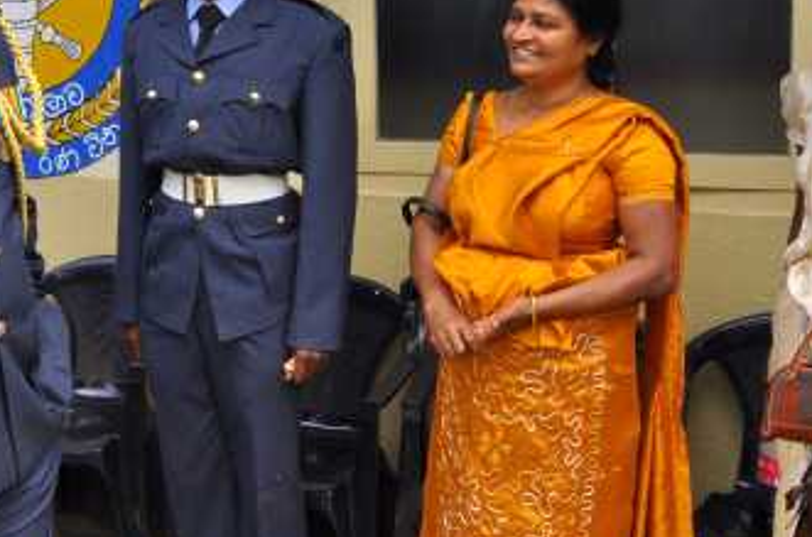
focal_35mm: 49
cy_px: 115
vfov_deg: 26.9
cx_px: 248
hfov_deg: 39.8
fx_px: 1103
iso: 200
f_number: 14
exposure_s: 1/60
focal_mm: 18
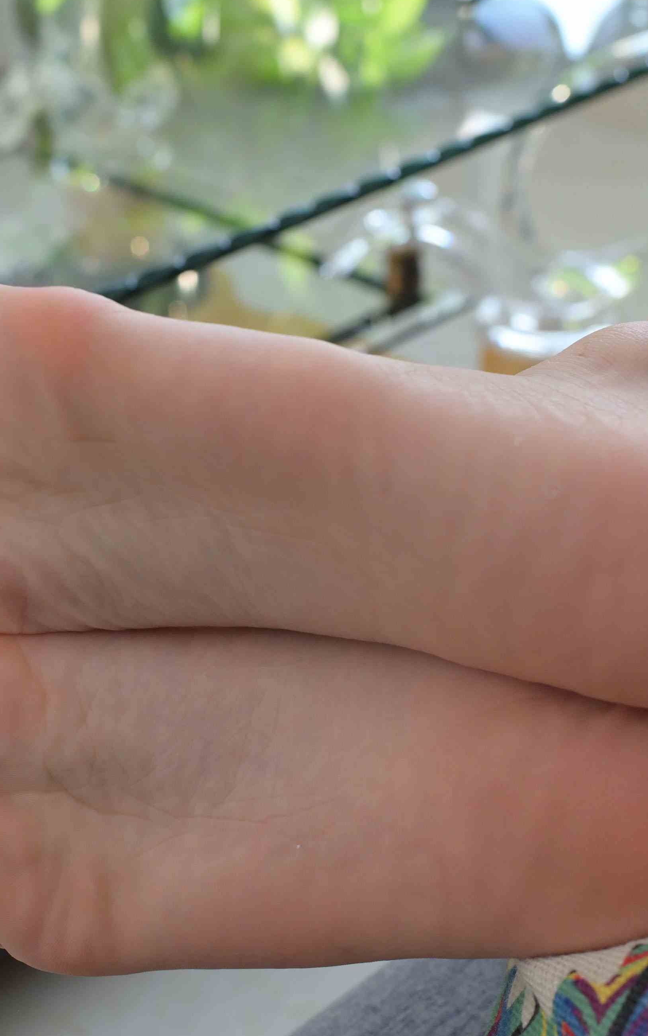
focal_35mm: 63
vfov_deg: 32.4
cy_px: 592
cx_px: 218
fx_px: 1780
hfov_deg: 20.6
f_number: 5.6
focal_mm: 35
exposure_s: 1/200
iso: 1250
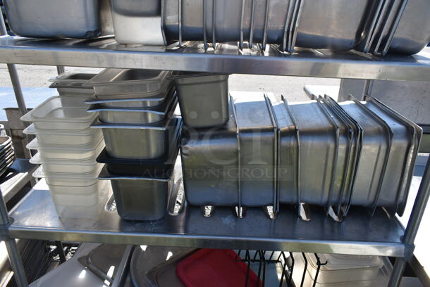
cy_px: 144
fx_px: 323
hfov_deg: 67.3
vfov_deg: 48.0
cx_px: 215
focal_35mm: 27
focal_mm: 18
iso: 100
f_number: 7.1
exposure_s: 1/200
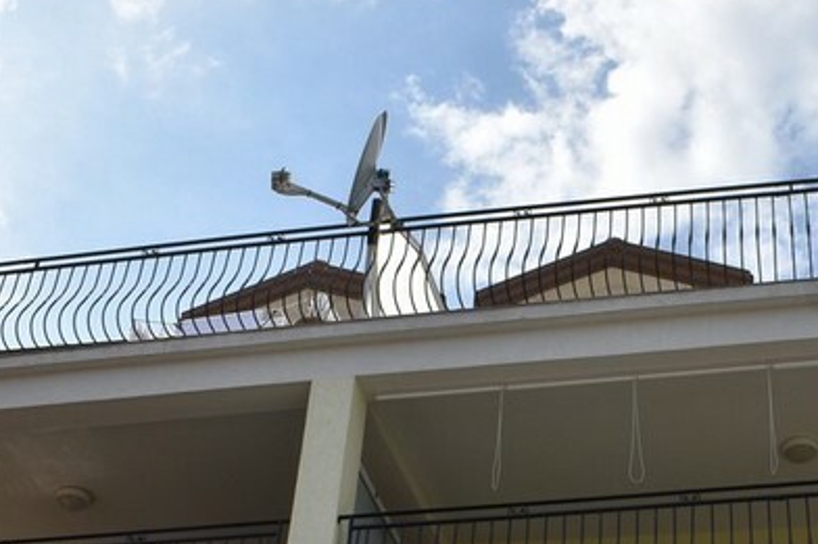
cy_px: 546
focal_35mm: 62
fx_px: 1408
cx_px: 625
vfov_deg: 21.1
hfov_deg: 31.7
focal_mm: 18
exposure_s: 1/200
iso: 100
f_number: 11
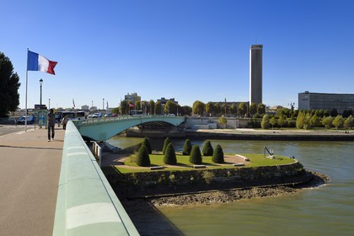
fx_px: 265
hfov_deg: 67.4
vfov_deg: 47.9
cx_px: 177
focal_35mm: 27
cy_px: 118
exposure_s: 1/320
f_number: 13
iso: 200
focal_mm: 27
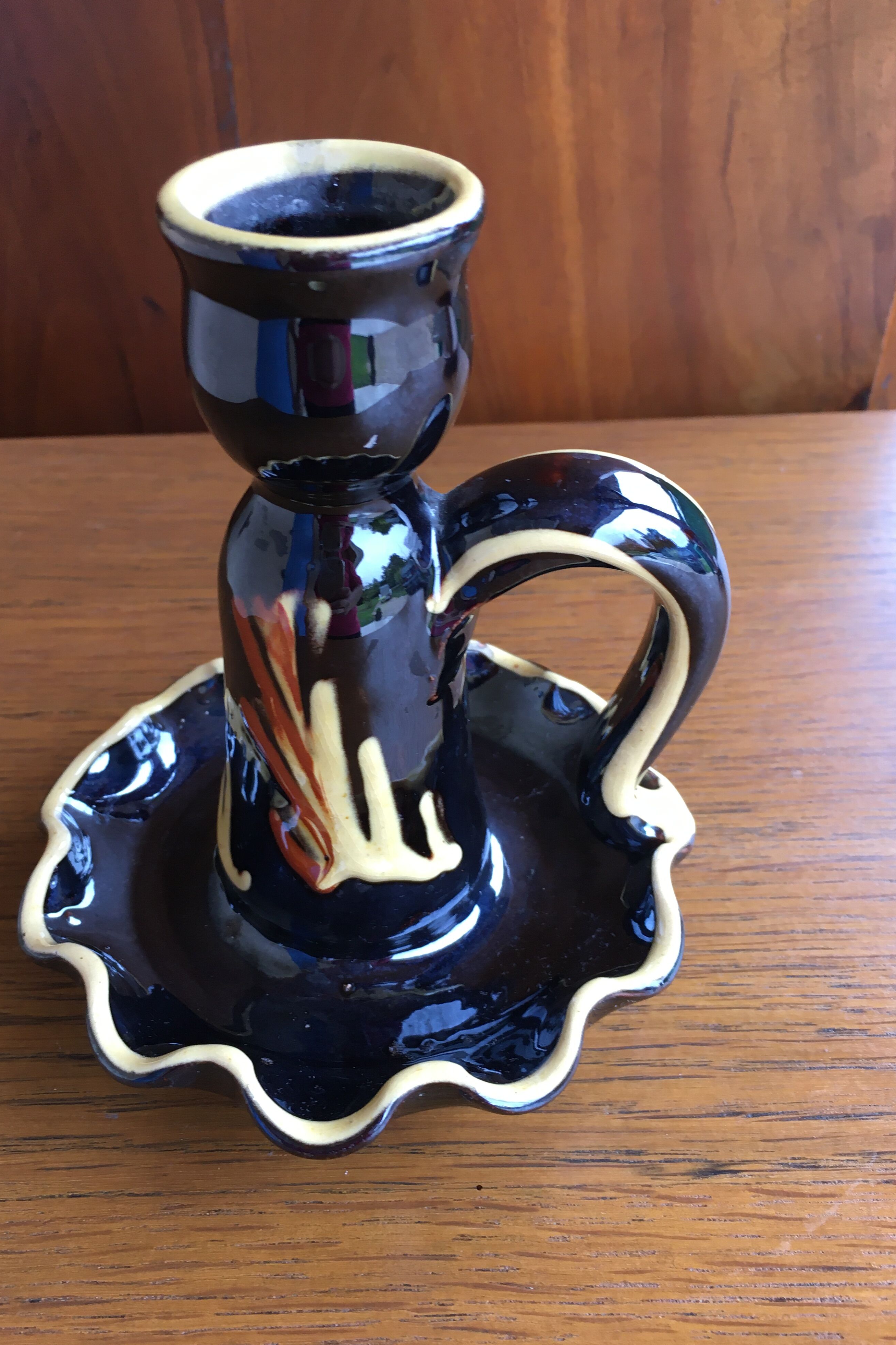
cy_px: 667
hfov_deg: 42.3
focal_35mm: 31
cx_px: 396
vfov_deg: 60.3
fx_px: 1157
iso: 32
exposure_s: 1/33
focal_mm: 4.15
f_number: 2.2
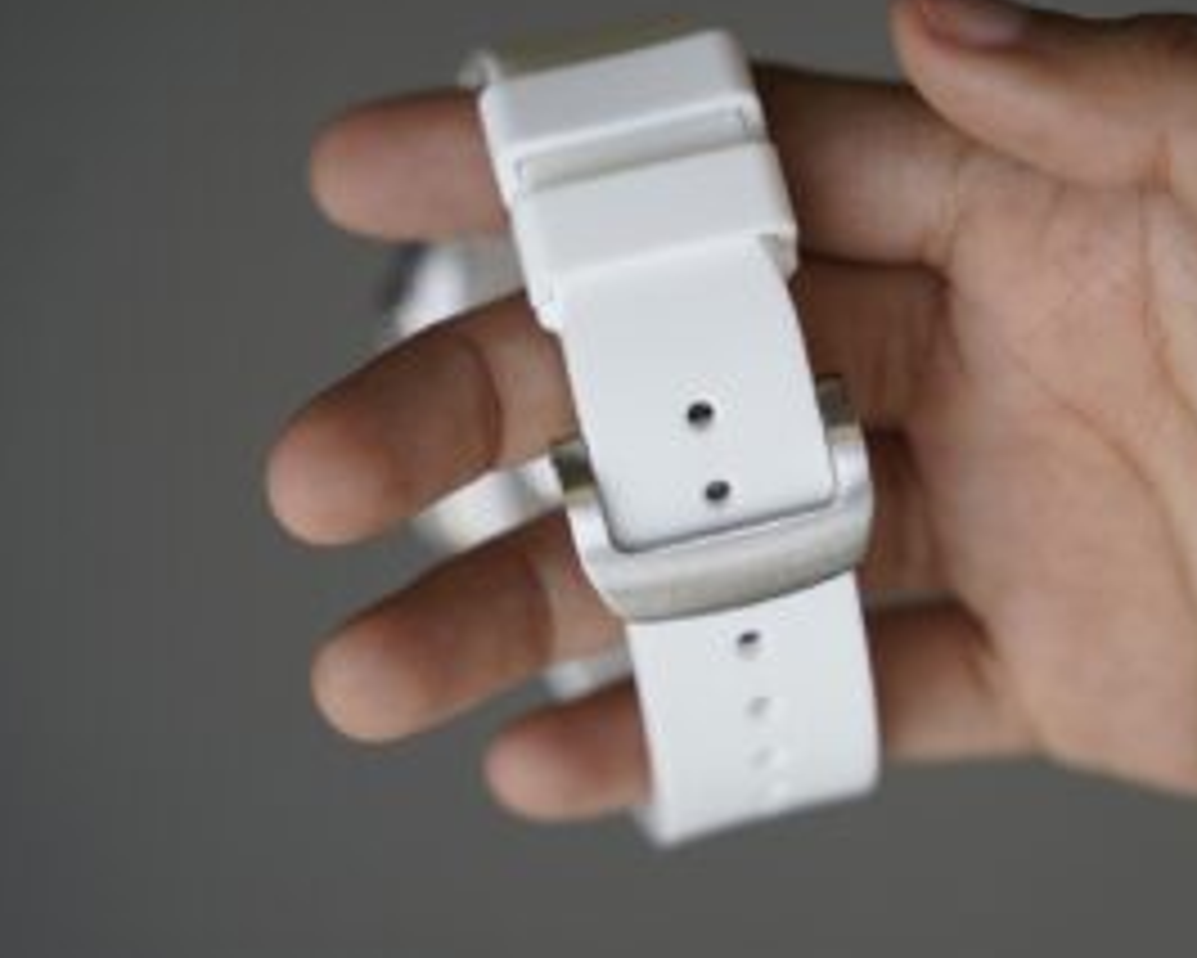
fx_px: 3757
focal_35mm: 106
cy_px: 470
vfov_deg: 14.5
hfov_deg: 18.1
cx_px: 778
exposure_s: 1/100
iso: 100
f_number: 4
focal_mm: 75
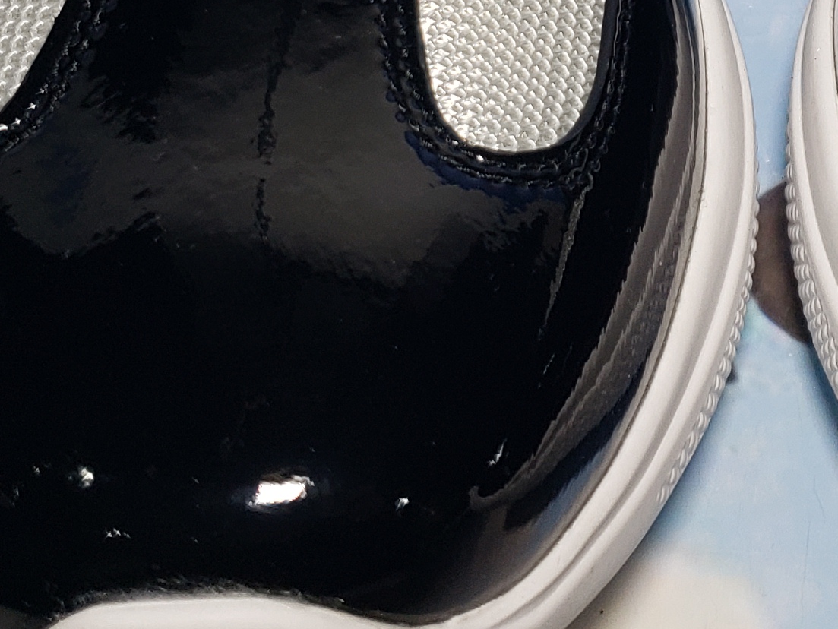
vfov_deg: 14.9
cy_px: -198
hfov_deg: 20.3
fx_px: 2301
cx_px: 729
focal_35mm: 95
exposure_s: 1/465
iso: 50
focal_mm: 4.3
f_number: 1.5
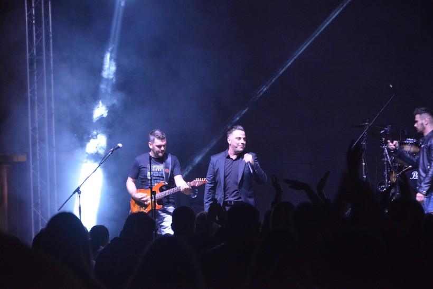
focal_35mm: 180
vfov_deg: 7.6
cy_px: 144
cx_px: 216
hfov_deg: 11.4
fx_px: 2165
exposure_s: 1/100
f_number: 5.6
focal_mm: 180
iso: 6400
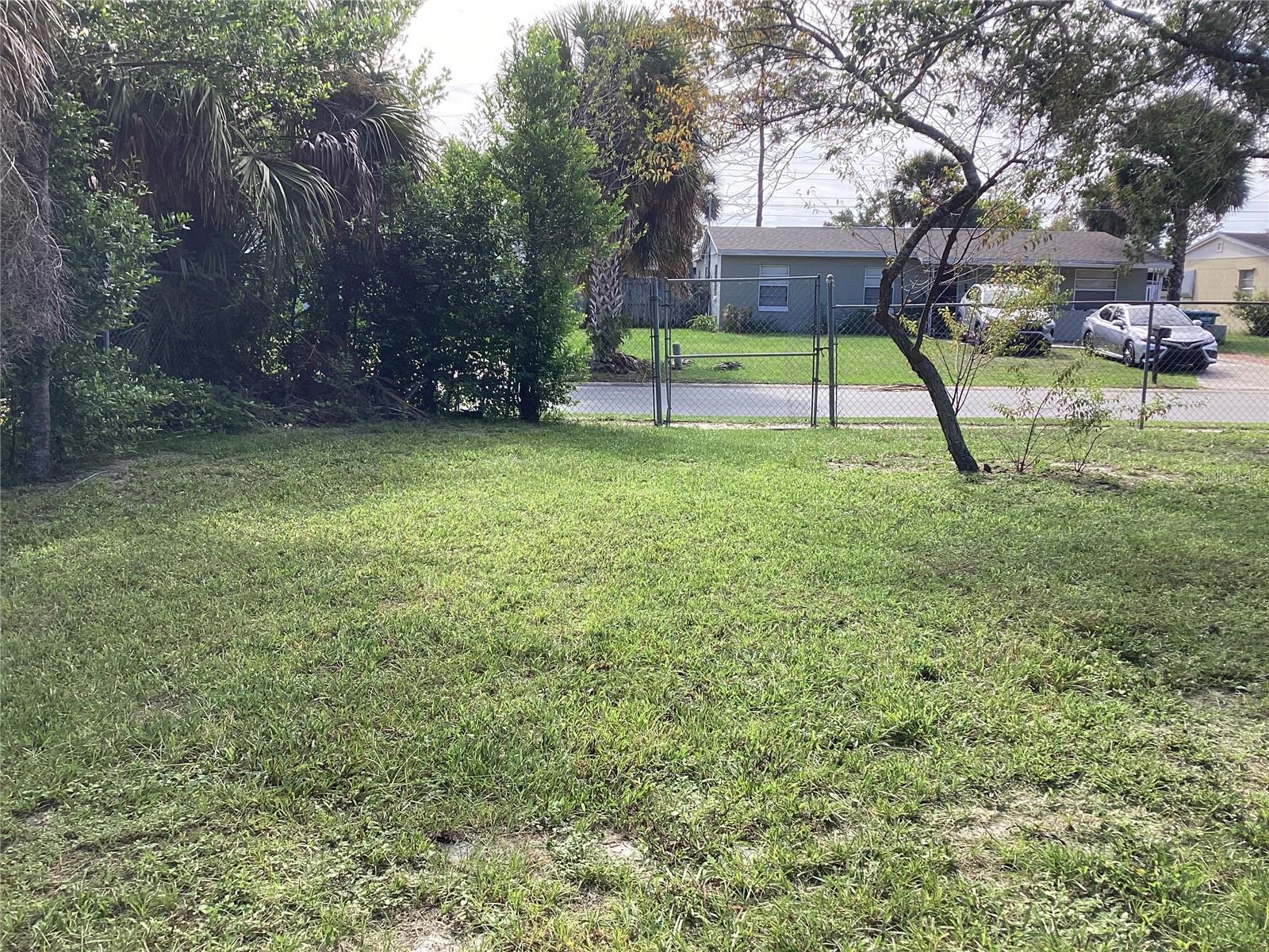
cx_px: 634
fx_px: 1136
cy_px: 476
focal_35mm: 31
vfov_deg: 45.4
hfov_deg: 58.4
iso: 25
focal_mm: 3.3
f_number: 2.4
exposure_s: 1/403
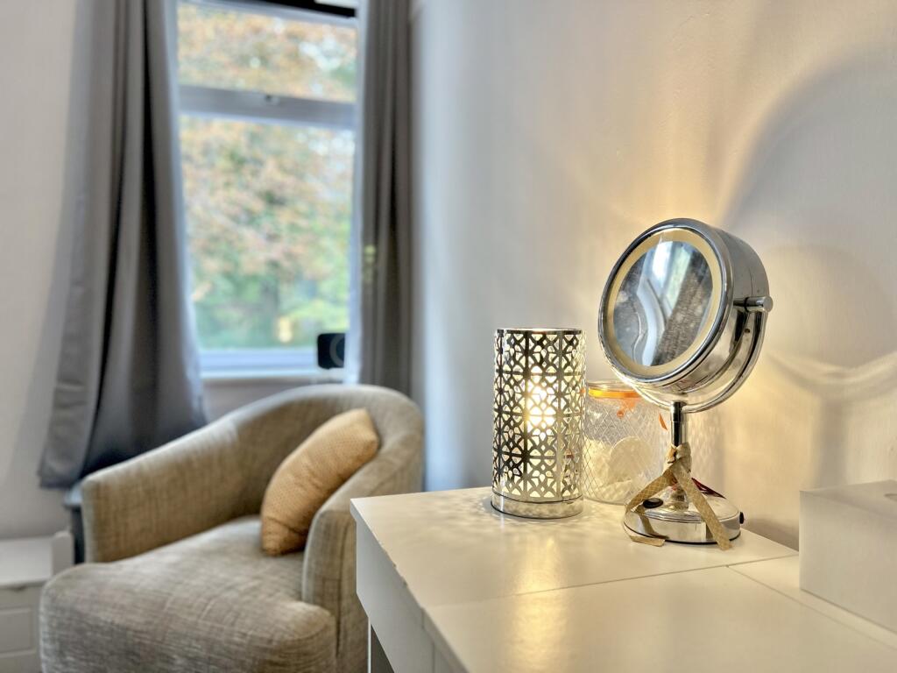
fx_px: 674
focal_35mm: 26
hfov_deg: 67.3
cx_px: 448
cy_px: 336
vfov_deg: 53.1
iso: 80
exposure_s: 1/100
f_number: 1.5
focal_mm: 5.7
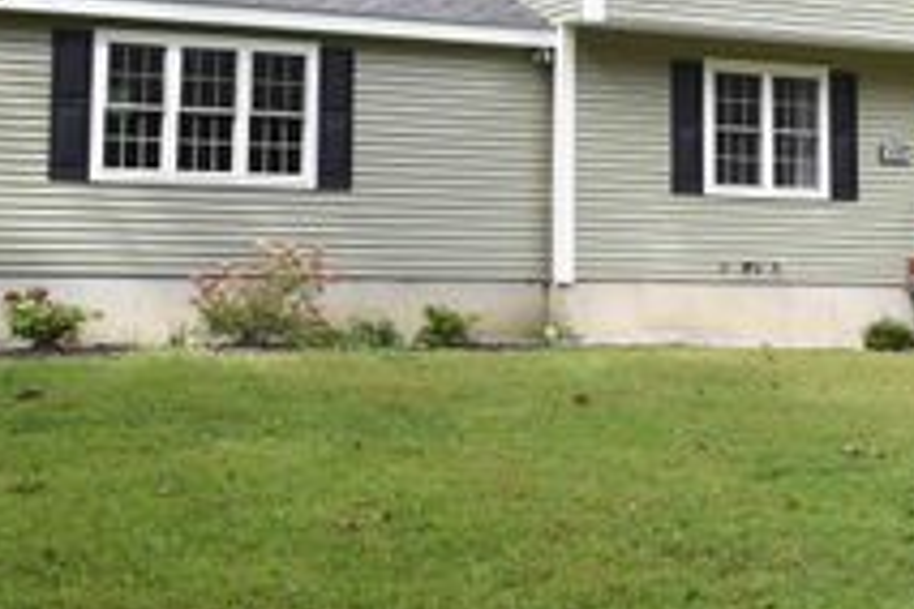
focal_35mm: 89
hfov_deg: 22.8
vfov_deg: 15.2
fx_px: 2259
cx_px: 609
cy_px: 41
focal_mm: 38
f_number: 9
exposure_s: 1/320
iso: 1250
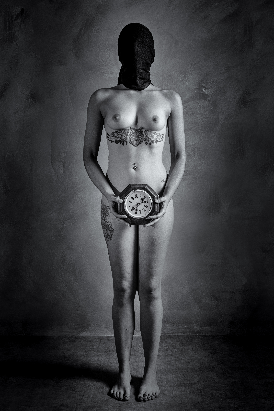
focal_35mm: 39
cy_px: 206
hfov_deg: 34.2
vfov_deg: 49.6
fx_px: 445
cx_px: 137
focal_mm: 26
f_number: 5
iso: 100
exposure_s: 1/60
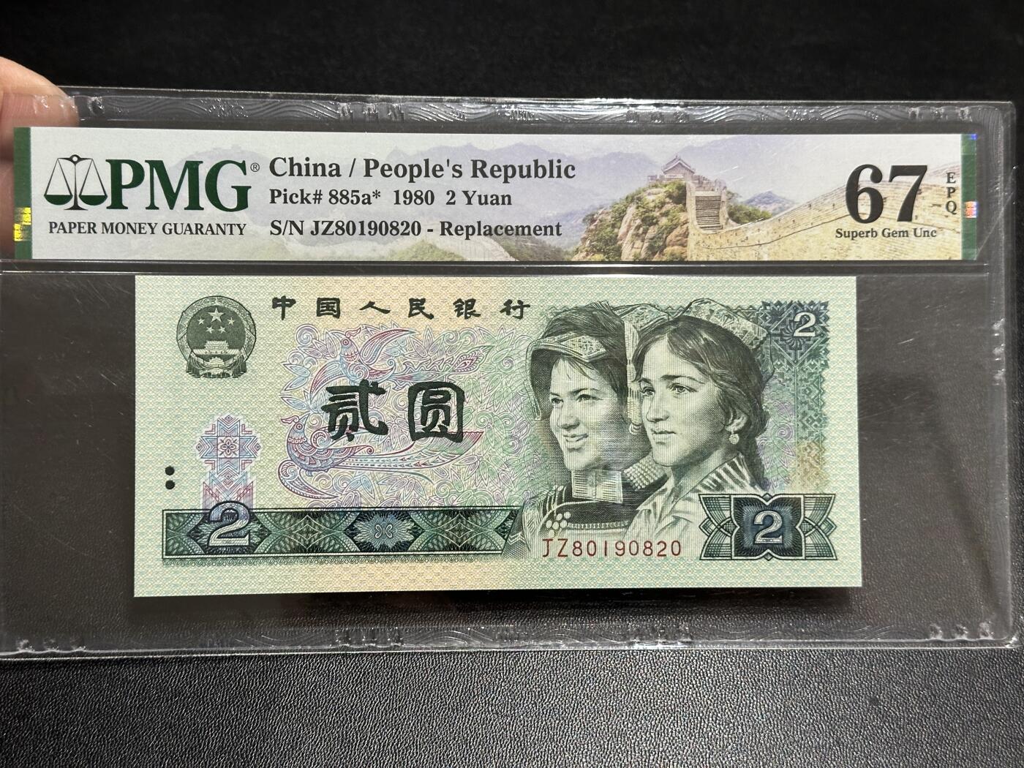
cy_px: 384
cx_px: 512
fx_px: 1420
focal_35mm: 48
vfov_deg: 30.3
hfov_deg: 39.7
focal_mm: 6.86
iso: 125
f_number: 1.78
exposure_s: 1/50
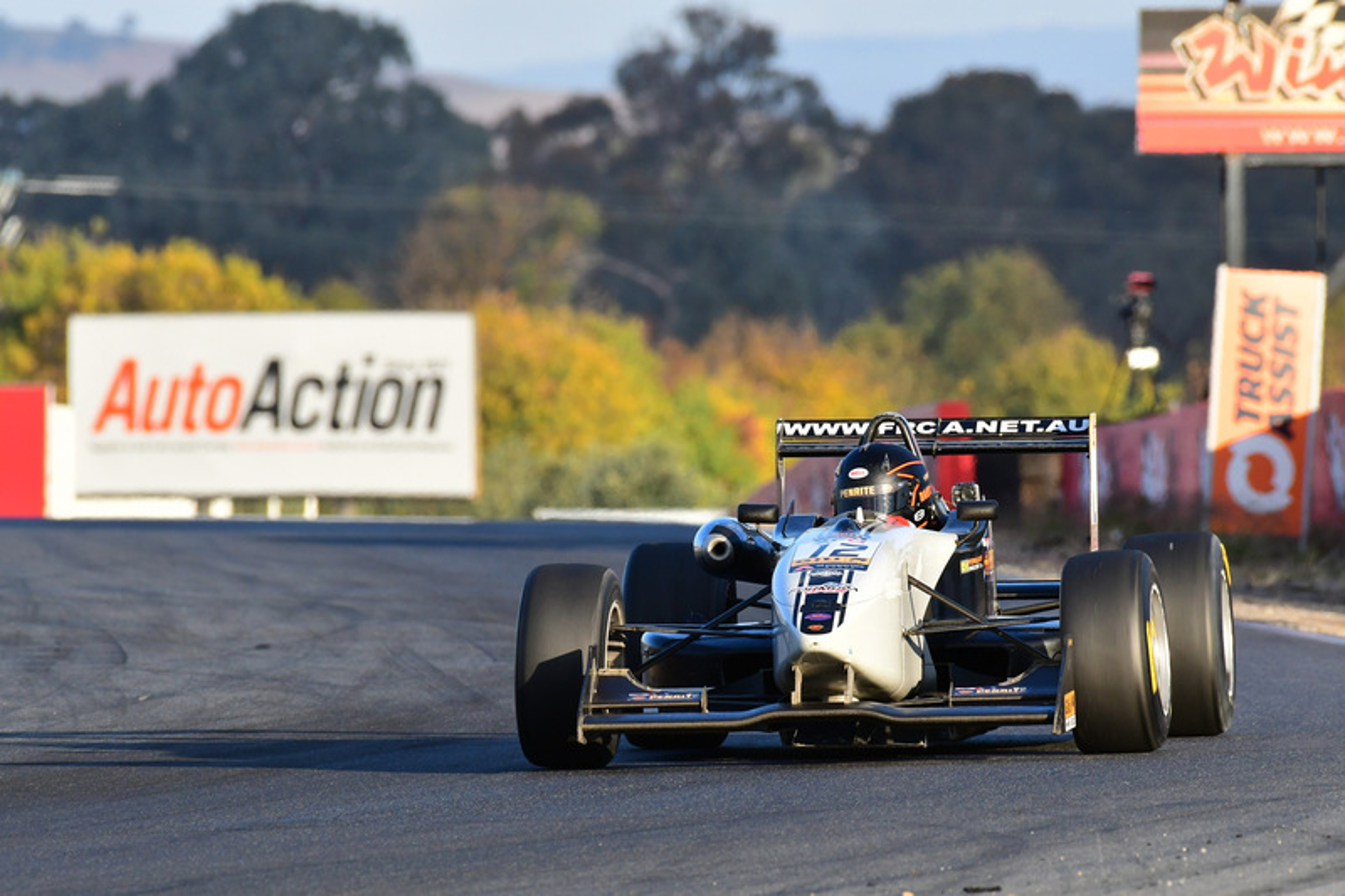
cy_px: 448
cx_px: 672
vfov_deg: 1.8
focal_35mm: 750
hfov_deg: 2.8
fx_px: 28013
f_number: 10
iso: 1000
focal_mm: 500
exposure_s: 1/640
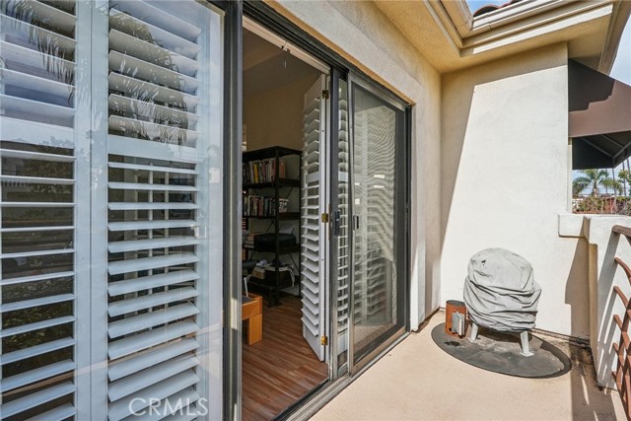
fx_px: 280
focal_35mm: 16
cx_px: 316
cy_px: 210
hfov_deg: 96.7
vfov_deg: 73.8
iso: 400
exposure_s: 1/500
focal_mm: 16
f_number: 8
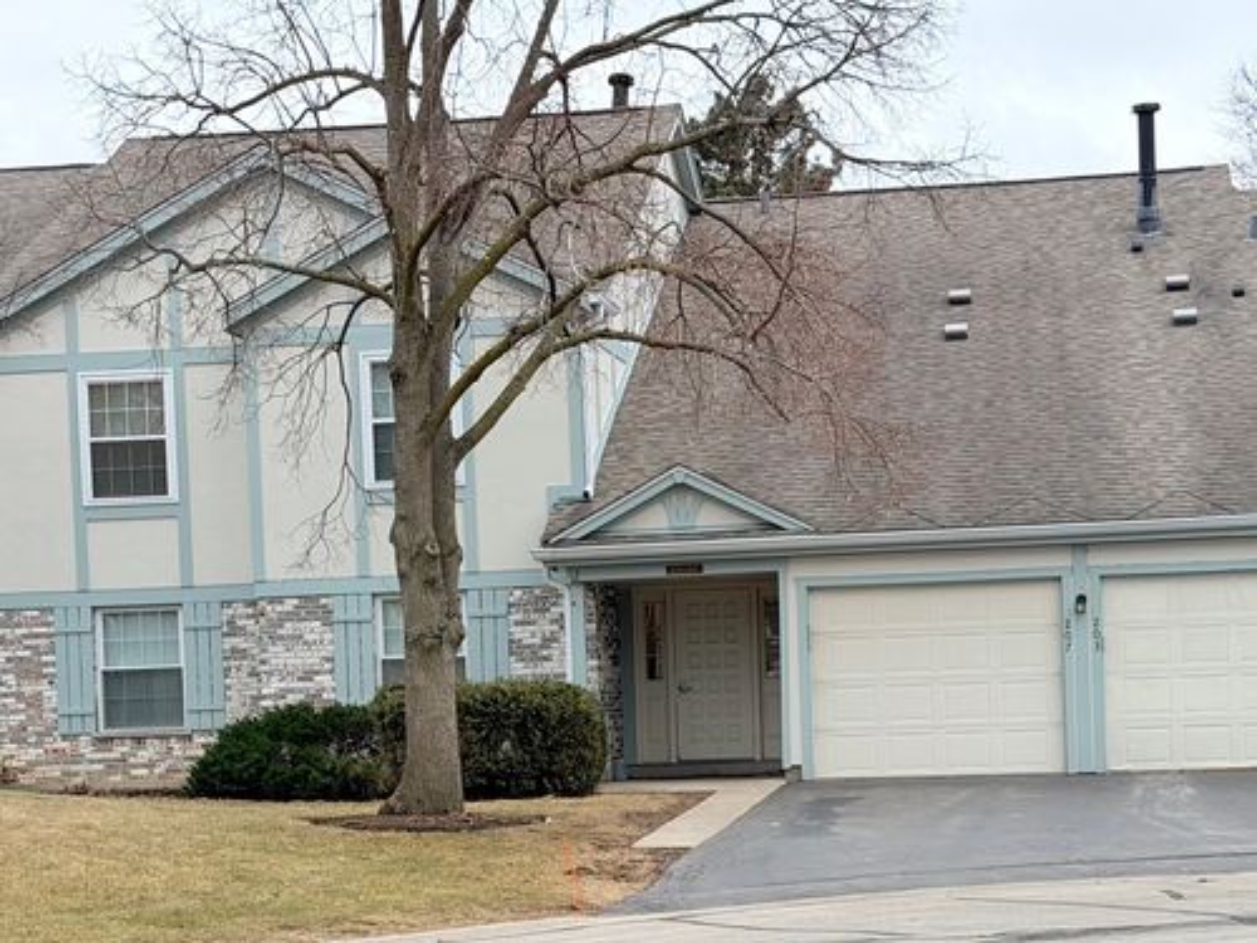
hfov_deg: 39.7
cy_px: 472
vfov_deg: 30.3
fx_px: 1743
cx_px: 628
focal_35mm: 48
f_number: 1.78
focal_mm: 6.76
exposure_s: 1/375
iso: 80
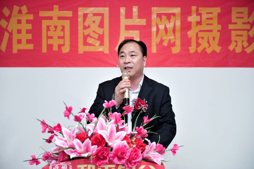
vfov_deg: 20.6
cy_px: 84
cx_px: 127
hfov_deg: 30.5
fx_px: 465
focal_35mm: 66
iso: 500
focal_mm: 66
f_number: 2.8
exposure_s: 1/60
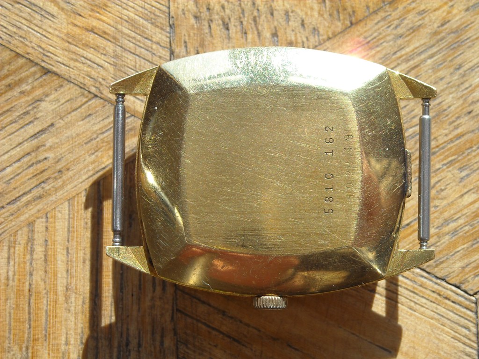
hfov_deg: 18.7
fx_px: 1453
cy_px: 180
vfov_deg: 14.1
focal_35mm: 105
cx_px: 240
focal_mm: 17.1
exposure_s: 1/239
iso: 64
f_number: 4.7
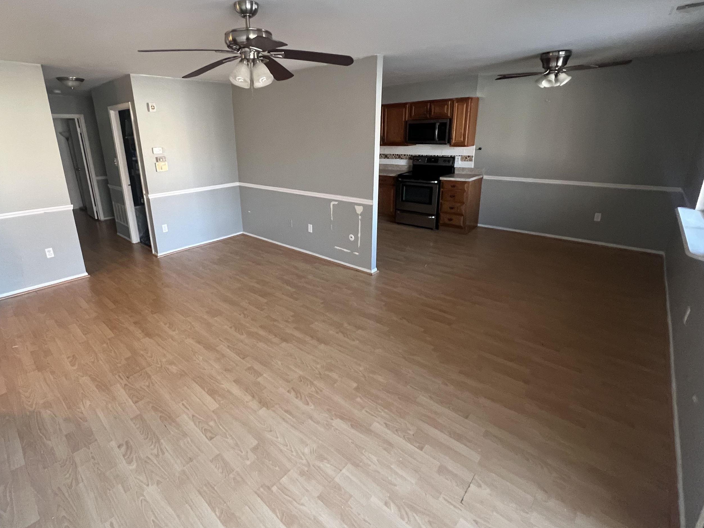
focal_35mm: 16
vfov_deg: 77.8
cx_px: 311
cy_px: 234
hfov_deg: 94.1
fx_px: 325
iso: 500
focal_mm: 1.57
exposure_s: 1/60
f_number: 1.8
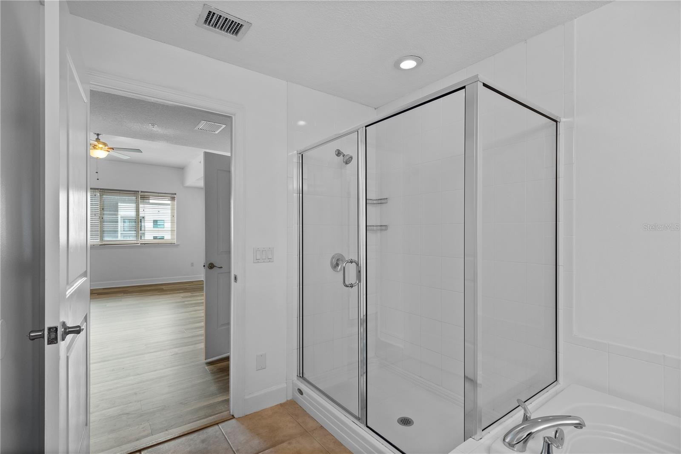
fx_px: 321
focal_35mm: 17
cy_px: 227
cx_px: 340
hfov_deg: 93.3
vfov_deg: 70.4
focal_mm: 11
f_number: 7.1
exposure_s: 1/2
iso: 320
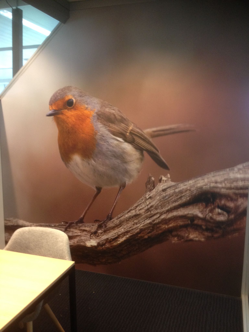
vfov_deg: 52.6
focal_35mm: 35
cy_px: 166
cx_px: 124
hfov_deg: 40.7
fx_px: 336
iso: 160
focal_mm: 4.28
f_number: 2.4
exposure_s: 1/20
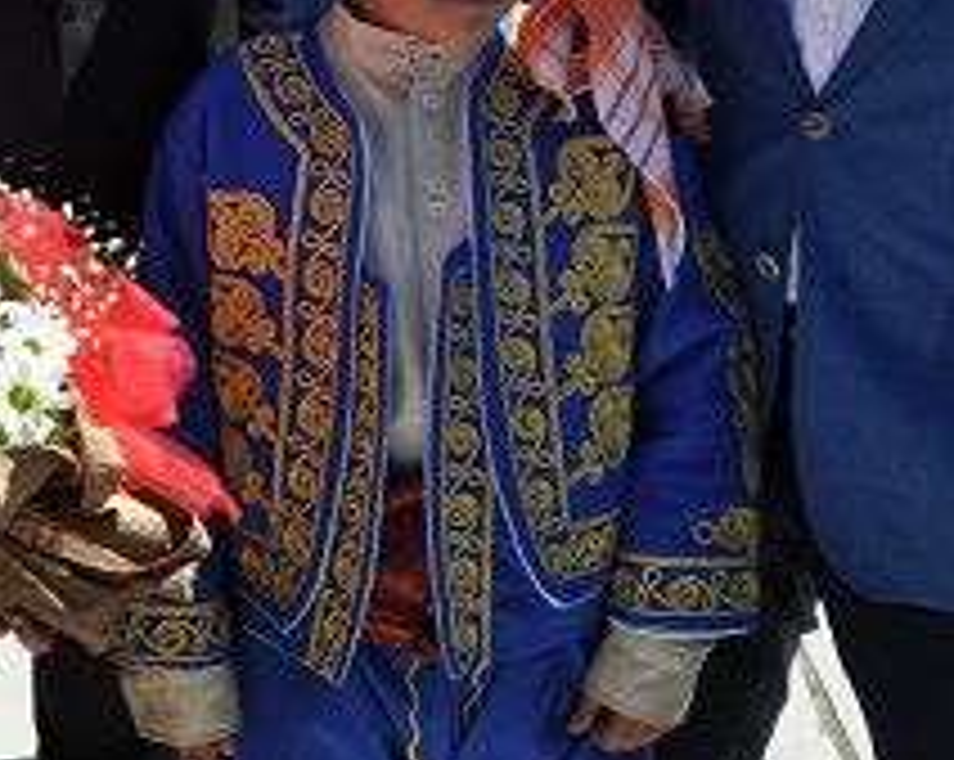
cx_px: 0
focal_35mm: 77
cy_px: -121
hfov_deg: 23.7
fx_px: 2171
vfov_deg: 18.9
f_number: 10
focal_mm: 18
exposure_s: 1/400
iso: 200
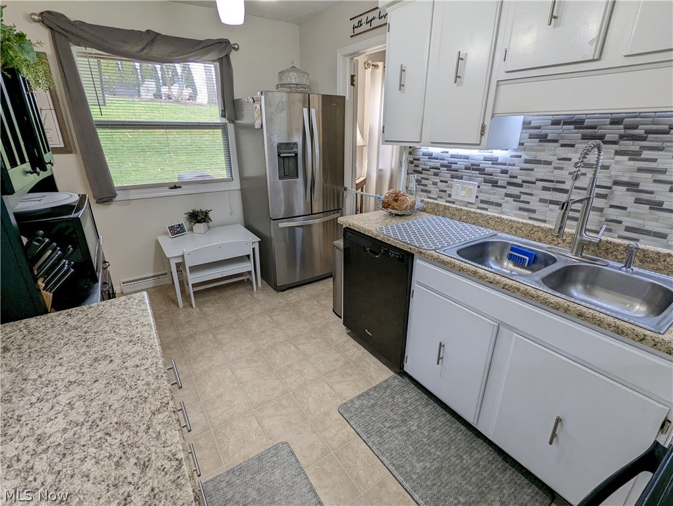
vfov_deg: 78.2
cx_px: 336
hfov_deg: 94.4
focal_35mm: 16
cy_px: 253
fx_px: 311
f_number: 2.2
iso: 84
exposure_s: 1/24
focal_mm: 2.35
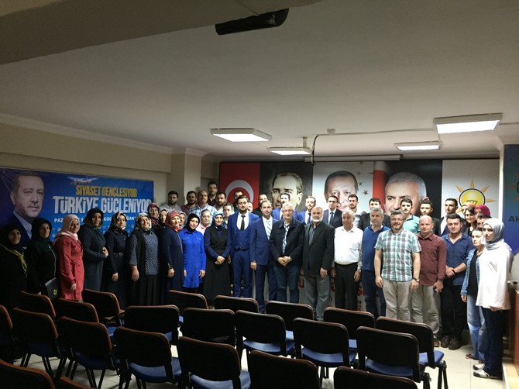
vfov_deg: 48.2
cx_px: 260
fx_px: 435
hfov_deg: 61.7
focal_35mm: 29
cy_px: 194
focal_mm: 4.15
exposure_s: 1/20
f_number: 2.2
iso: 250
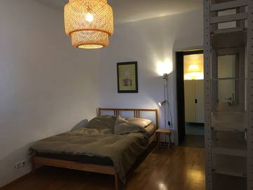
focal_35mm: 29
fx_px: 212
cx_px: 126
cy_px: 95
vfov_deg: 48.2
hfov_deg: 61.7
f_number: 2.2
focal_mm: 4.15
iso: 100
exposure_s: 1/33
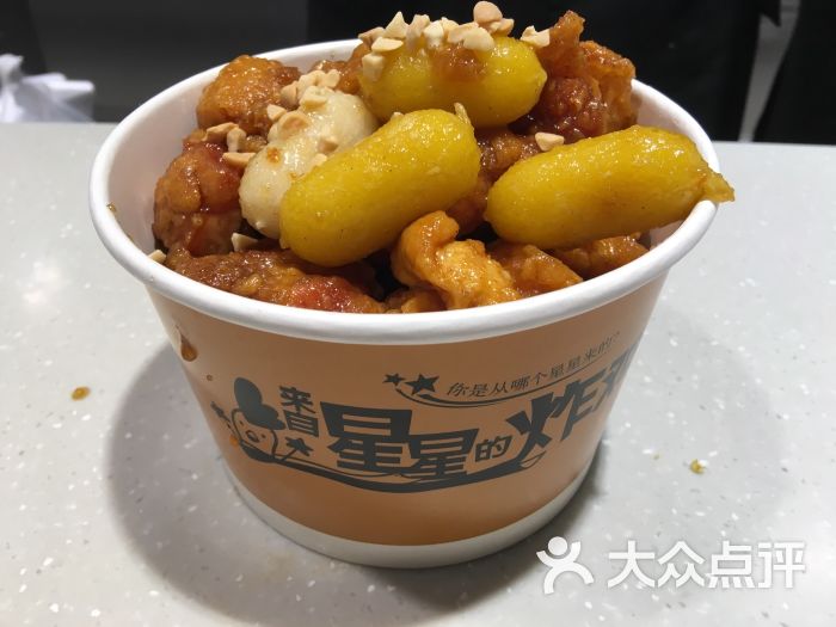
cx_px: 418
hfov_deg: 61.7
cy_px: 314
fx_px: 700
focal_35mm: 29
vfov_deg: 48.2
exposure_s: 1/33
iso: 25
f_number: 2.2
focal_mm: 4.15
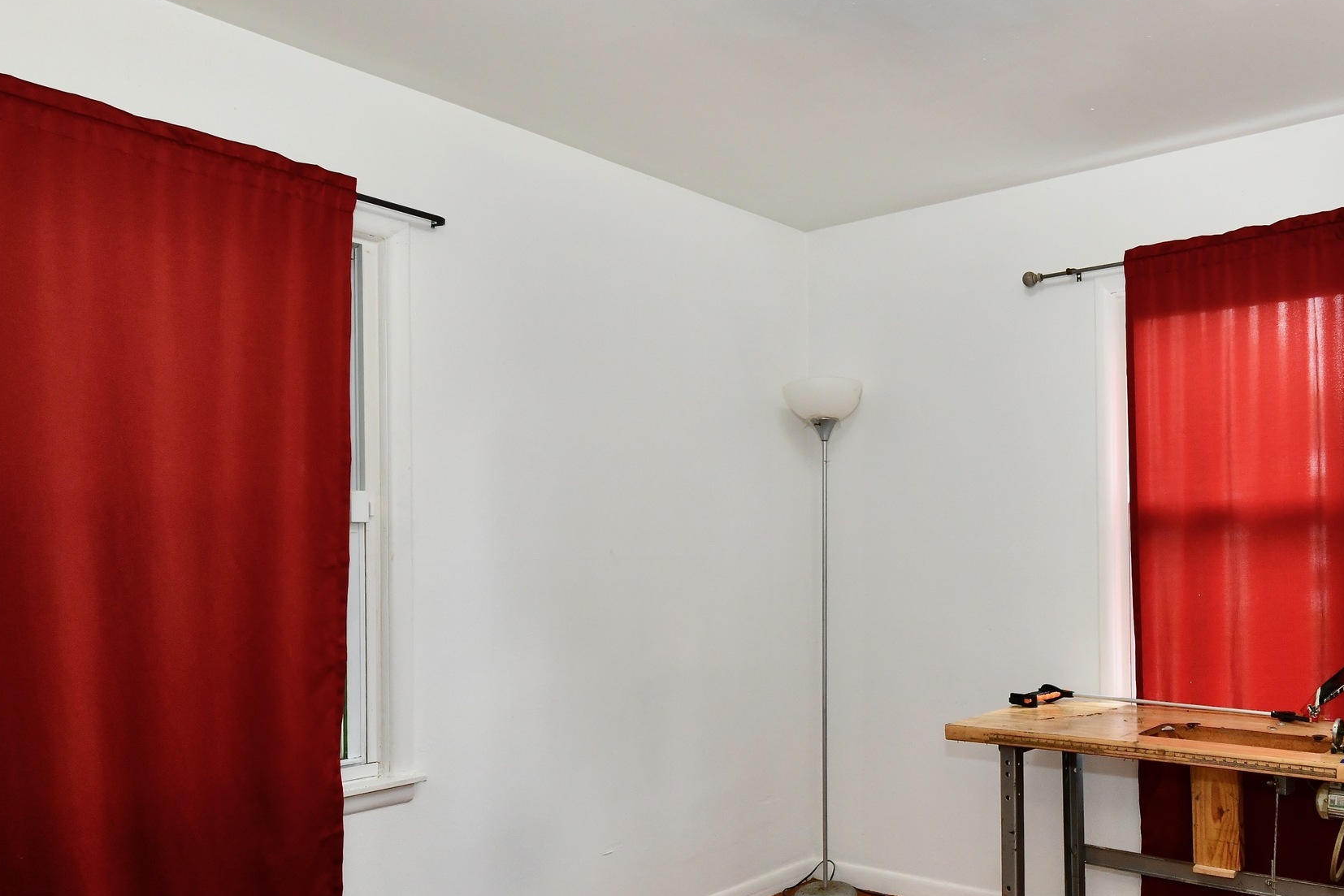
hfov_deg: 64.2
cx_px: 1047
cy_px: 560
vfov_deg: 49.1
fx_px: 971
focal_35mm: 26
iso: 800
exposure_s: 1/60
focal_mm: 14
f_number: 7.1
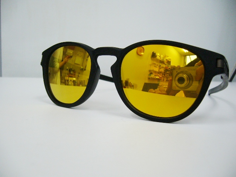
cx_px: 118
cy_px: 88
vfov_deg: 40.7
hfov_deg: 52.6
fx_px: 239
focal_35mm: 35
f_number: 2.8
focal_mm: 5.8
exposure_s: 1/50
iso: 100
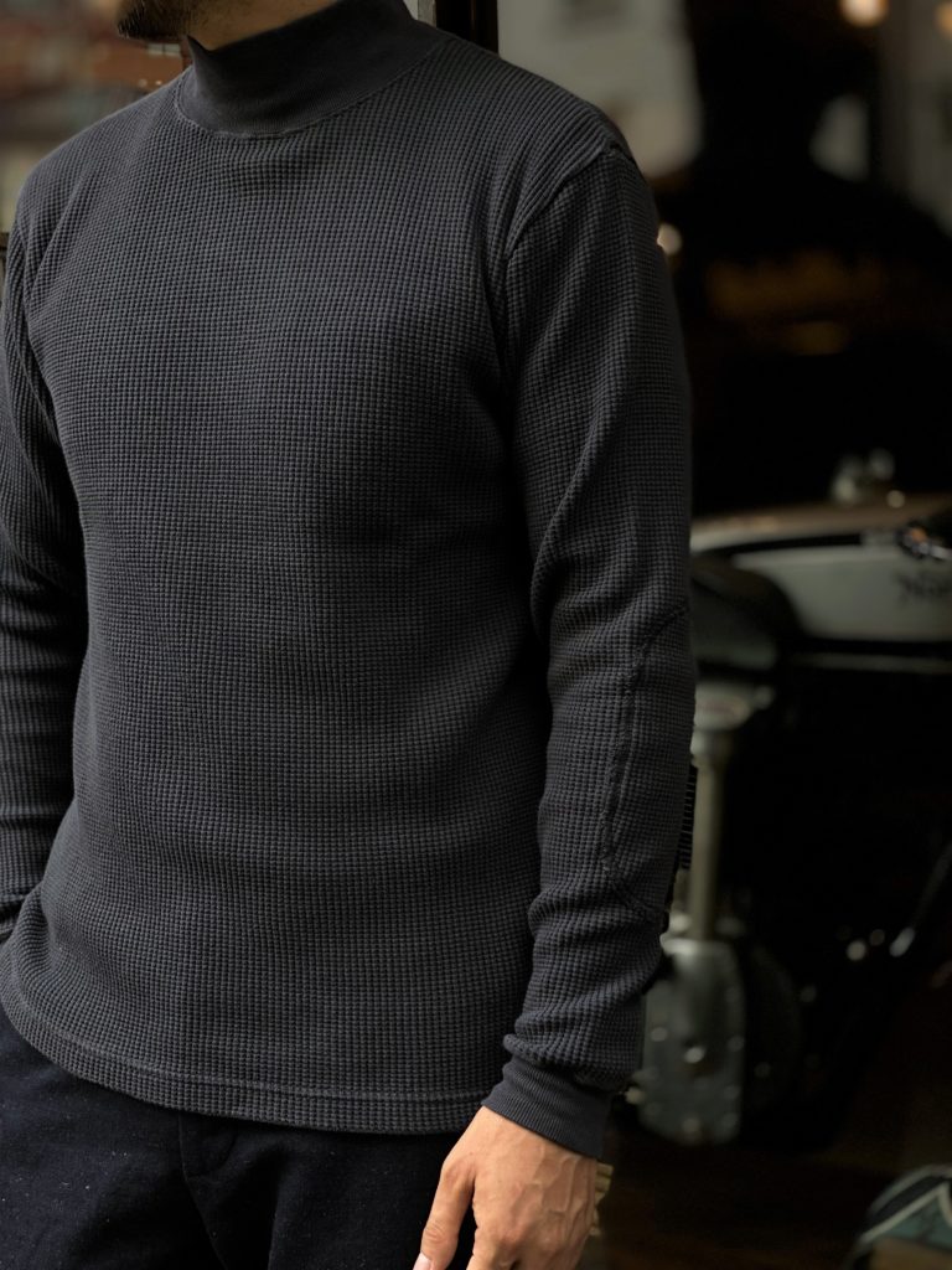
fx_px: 1907
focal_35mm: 52
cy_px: 635
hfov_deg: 28.0
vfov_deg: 36.8
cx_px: 476
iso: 20
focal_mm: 6
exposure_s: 1/137
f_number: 2
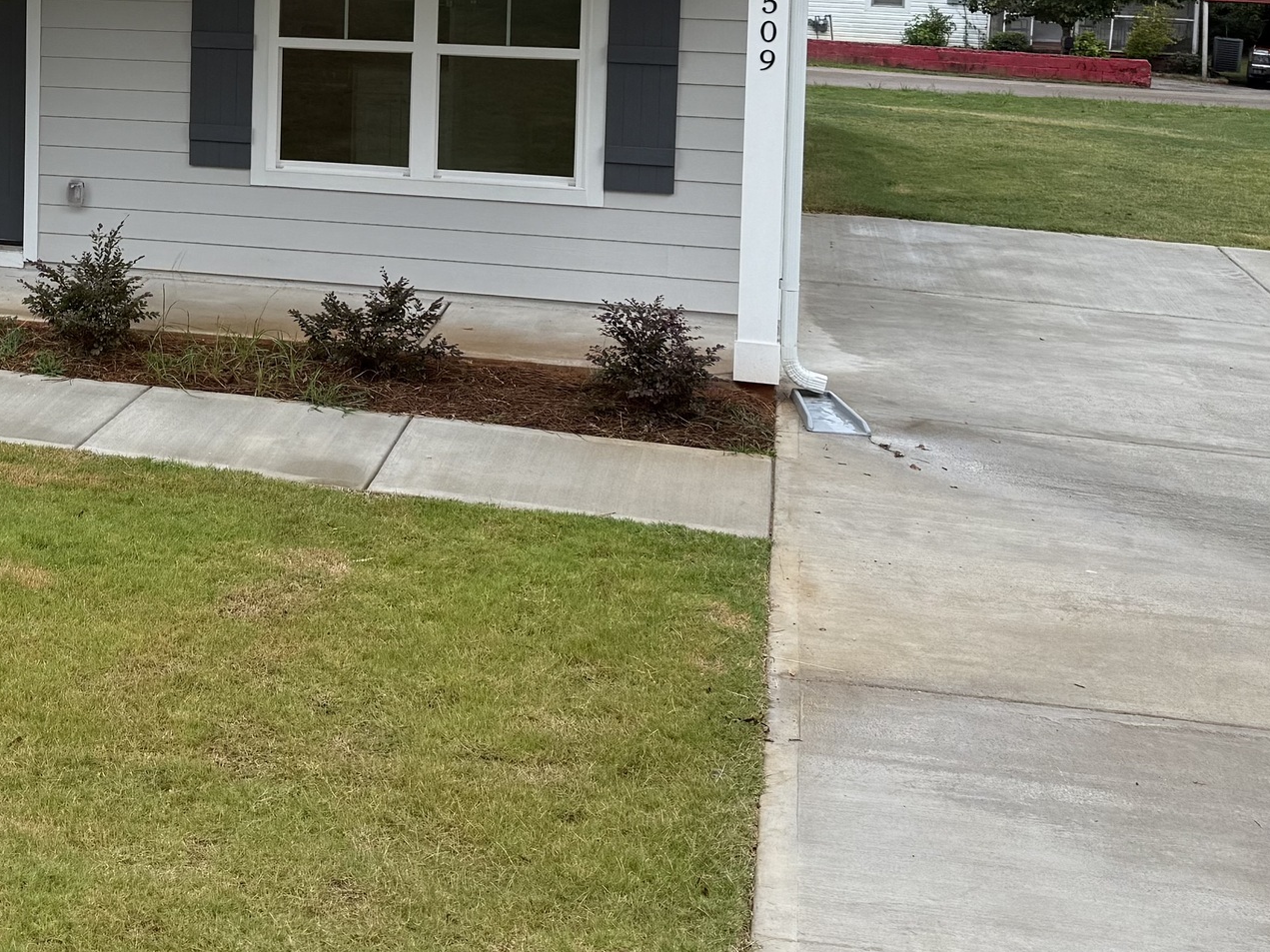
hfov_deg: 31.5
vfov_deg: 24.2
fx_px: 2128
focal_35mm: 58
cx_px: 100
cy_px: 14
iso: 80
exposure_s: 1/1855
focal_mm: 6.76
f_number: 1.78
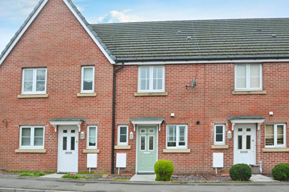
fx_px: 240
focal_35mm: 30
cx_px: 144
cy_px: 96
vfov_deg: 43.4
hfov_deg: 62.0
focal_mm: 20
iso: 400
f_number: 4.5
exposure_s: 1/80
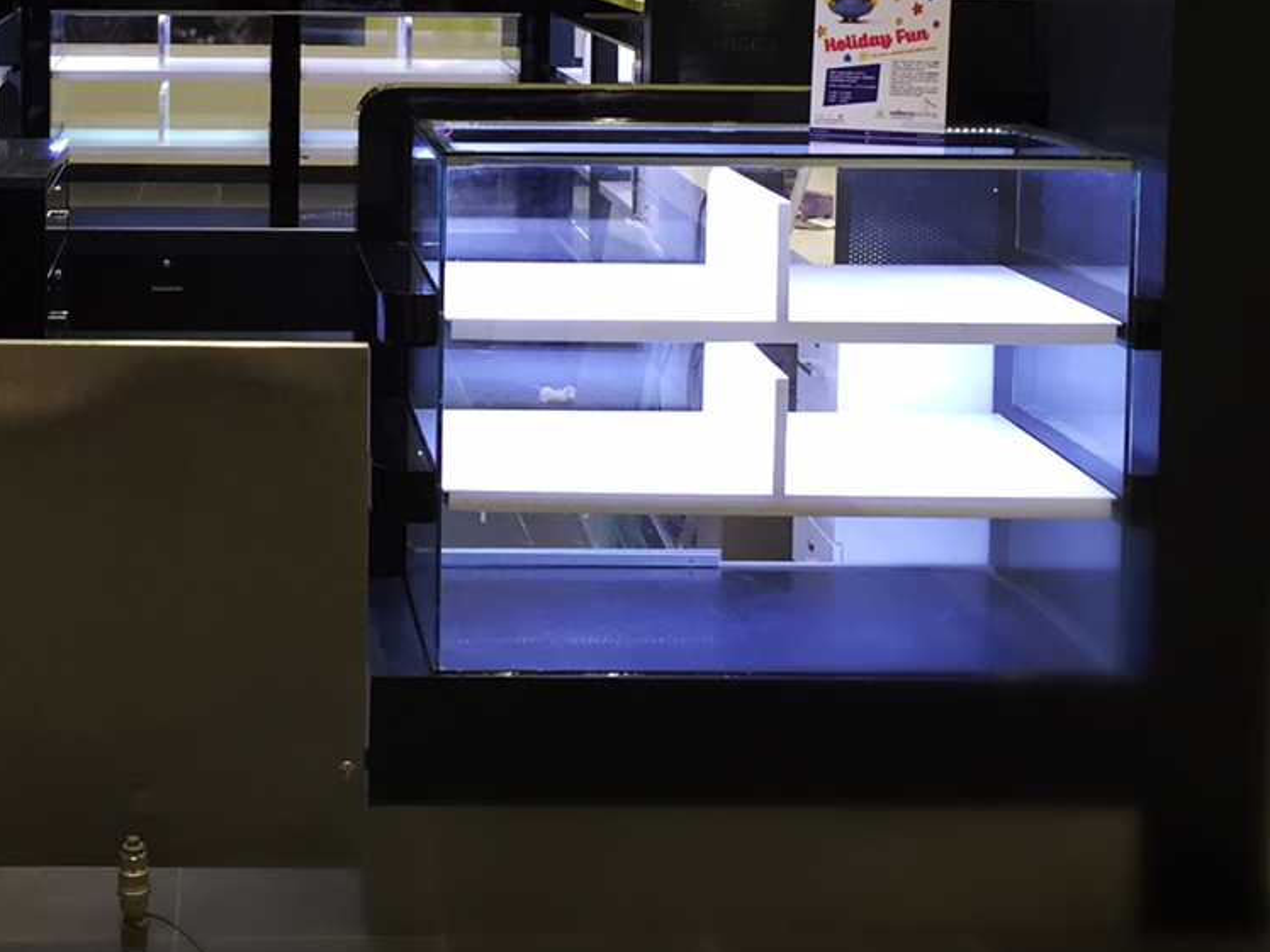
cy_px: 64
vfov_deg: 22.9
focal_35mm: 62
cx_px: 292
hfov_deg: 30.6
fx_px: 2275
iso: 32
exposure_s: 1/30
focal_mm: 4.15
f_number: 2.2
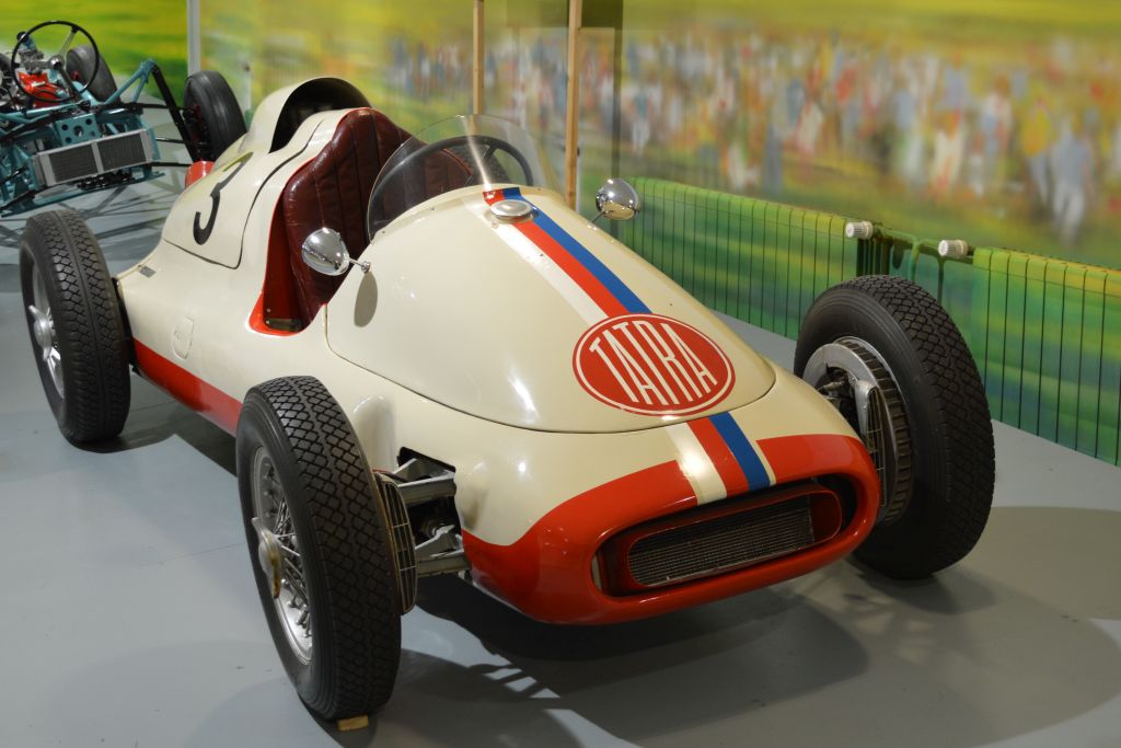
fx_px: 1588
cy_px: 374
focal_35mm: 51
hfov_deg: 38.9
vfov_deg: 26.5
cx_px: 560
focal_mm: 34
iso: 400
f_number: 5
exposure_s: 1/20
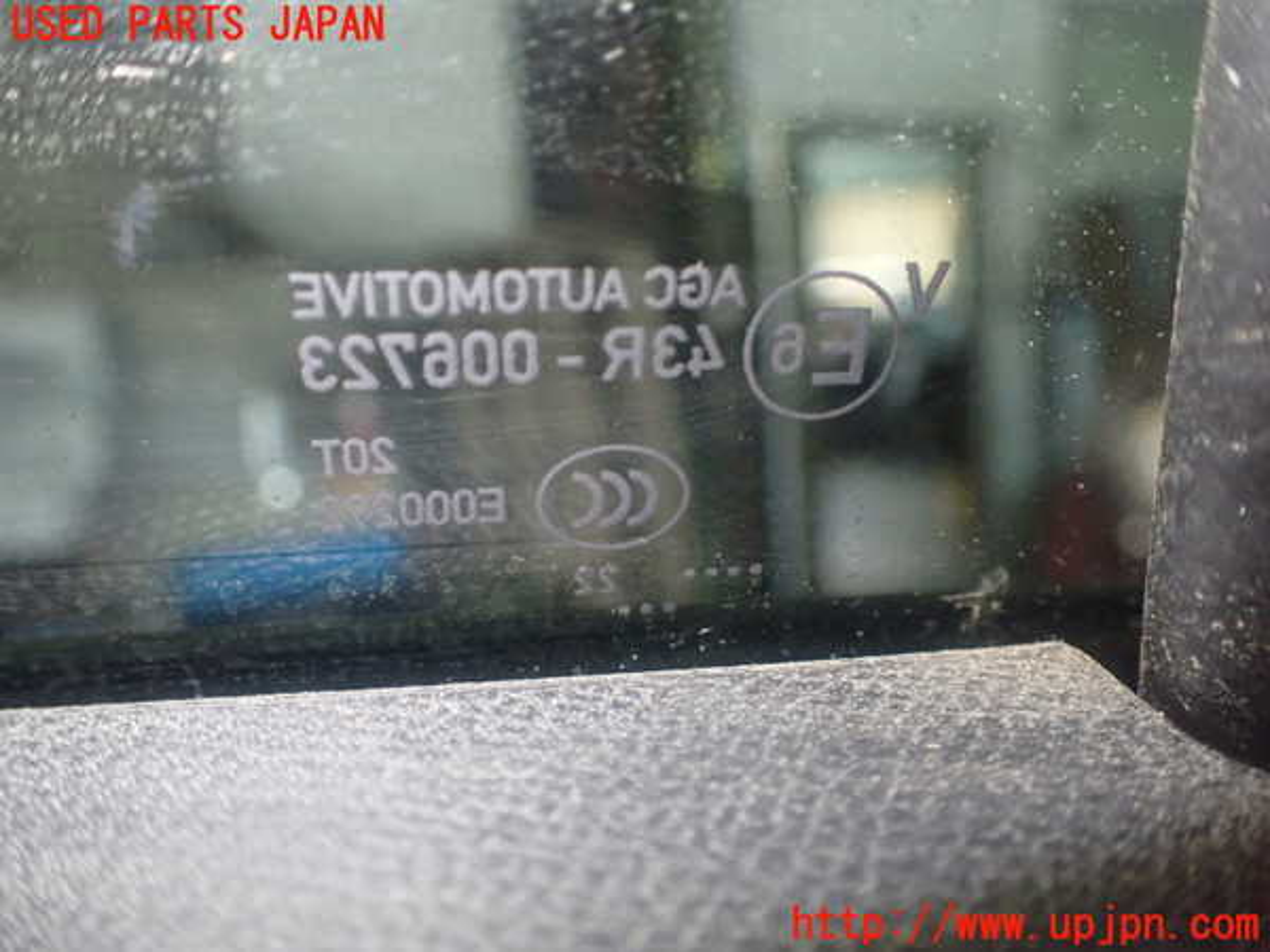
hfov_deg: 60.0
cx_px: 635
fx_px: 1101
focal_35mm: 30
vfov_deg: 46.8
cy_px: 476
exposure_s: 1/50
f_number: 2.3
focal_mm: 5.4
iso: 800
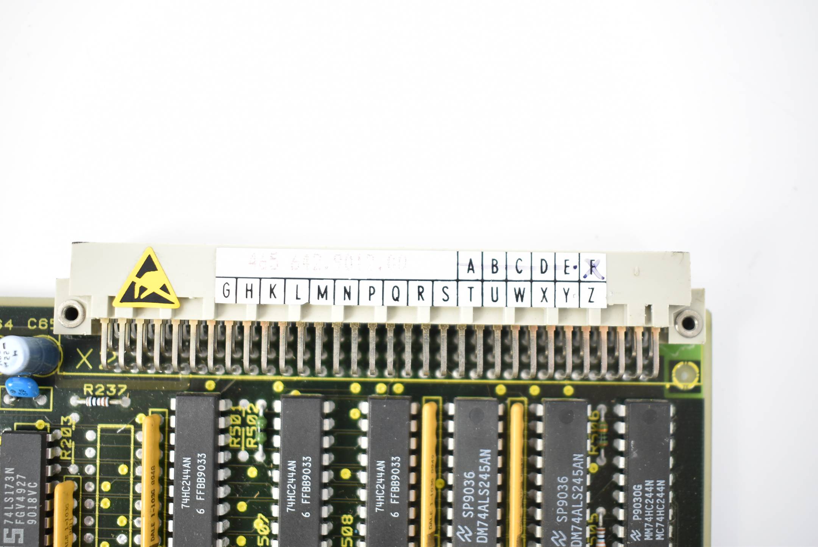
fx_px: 921
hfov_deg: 47.9
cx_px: 409
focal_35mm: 40
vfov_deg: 33.1
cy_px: 274
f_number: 4
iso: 450
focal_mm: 27
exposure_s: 1/40
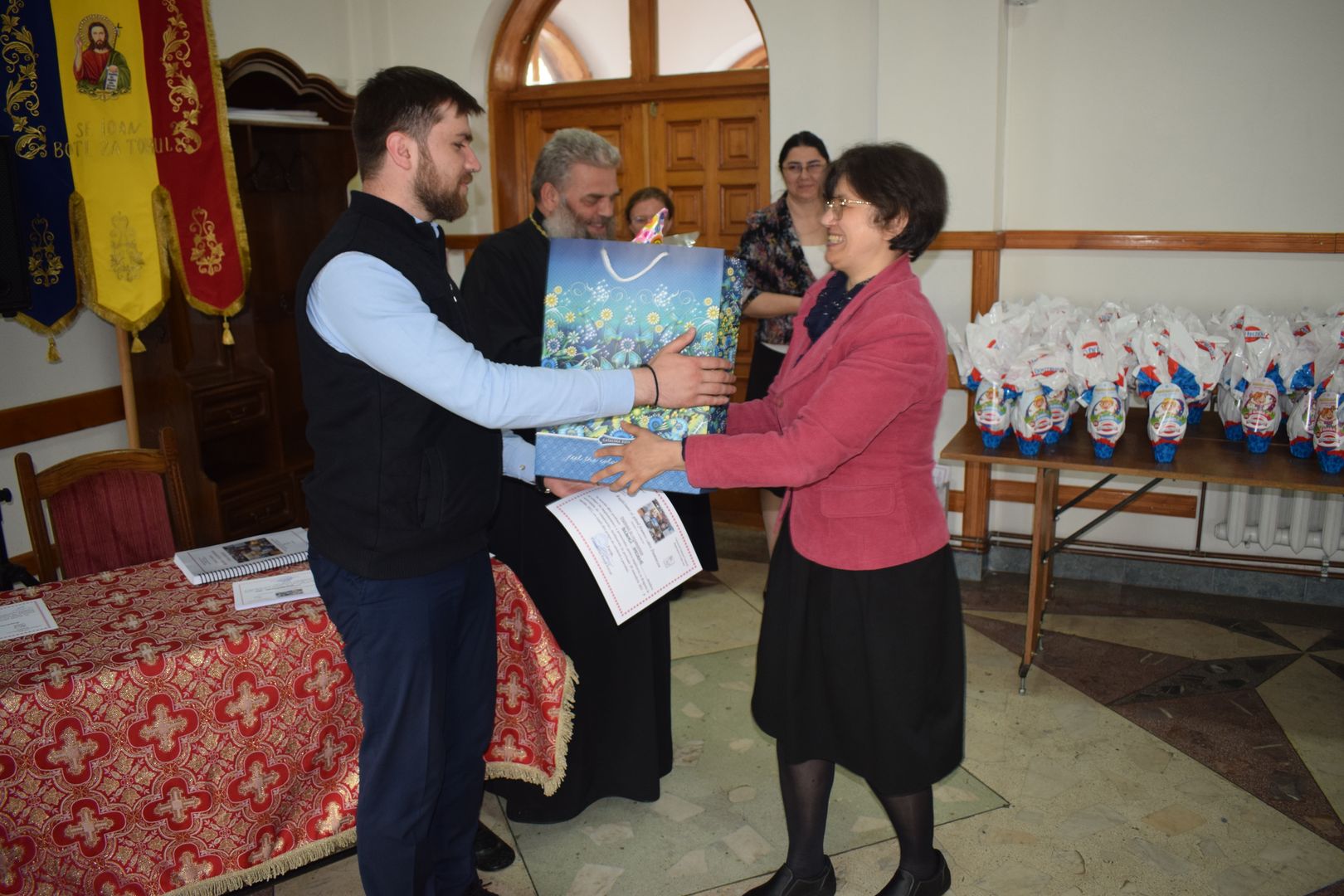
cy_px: 448
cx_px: 672
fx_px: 1008
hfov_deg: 67.4
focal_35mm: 27
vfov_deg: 47.9
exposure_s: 1/60
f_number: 4
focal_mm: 18
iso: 800
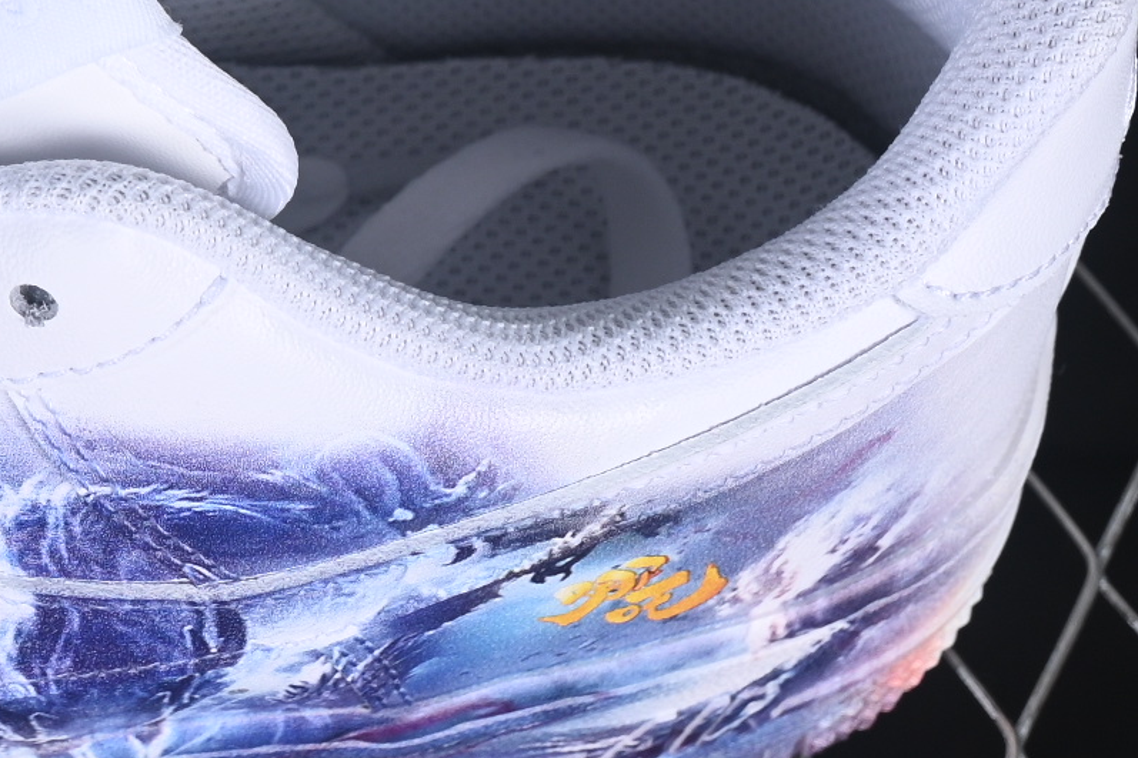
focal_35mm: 262
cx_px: -393
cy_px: -138
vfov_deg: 5.2
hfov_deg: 7.8
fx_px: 8280
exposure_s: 1/80
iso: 160
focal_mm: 50
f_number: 7.1
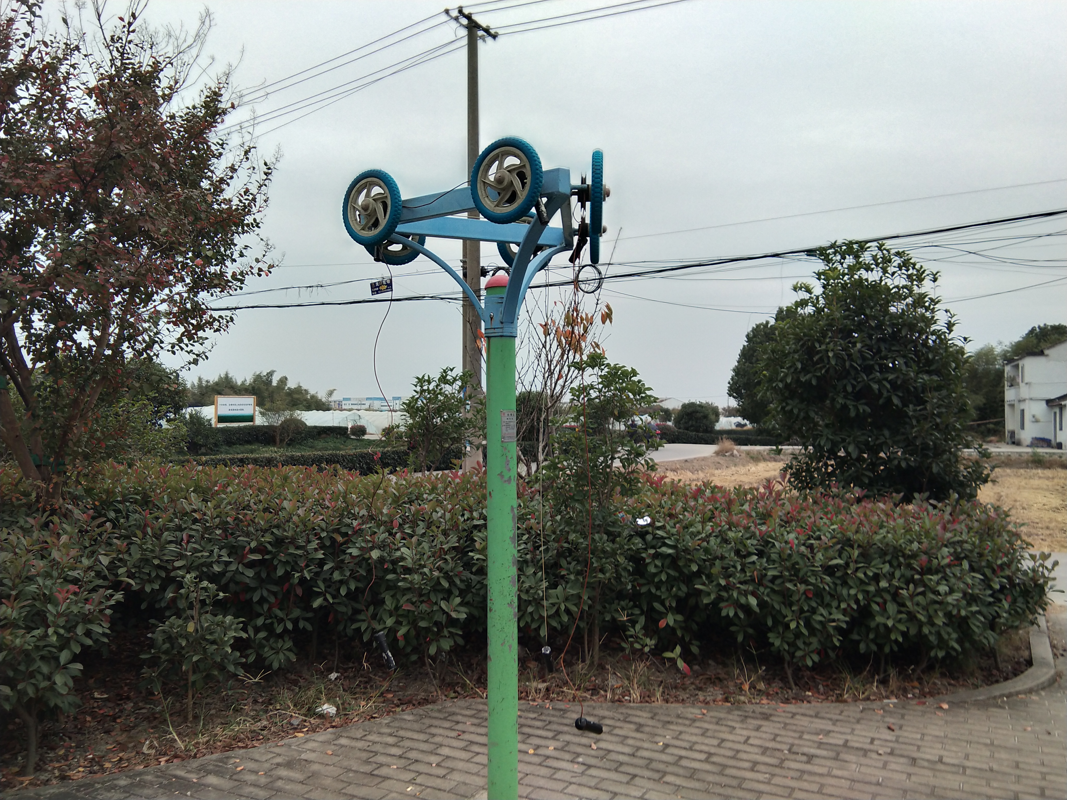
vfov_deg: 45.4
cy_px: 400
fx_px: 956
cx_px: 534
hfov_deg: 58.4
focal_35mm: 31
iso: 50
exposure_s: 1/241
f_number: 2.2
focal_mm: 3.69
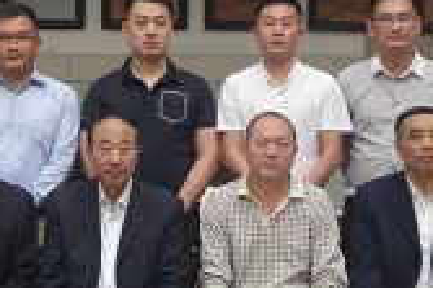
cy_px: 121
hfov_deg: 13.4
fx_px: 1838
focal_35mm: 153
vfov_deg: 8.9
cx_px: 135
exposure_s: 1/1000
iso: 3200
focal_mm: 30.63
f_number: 5.6
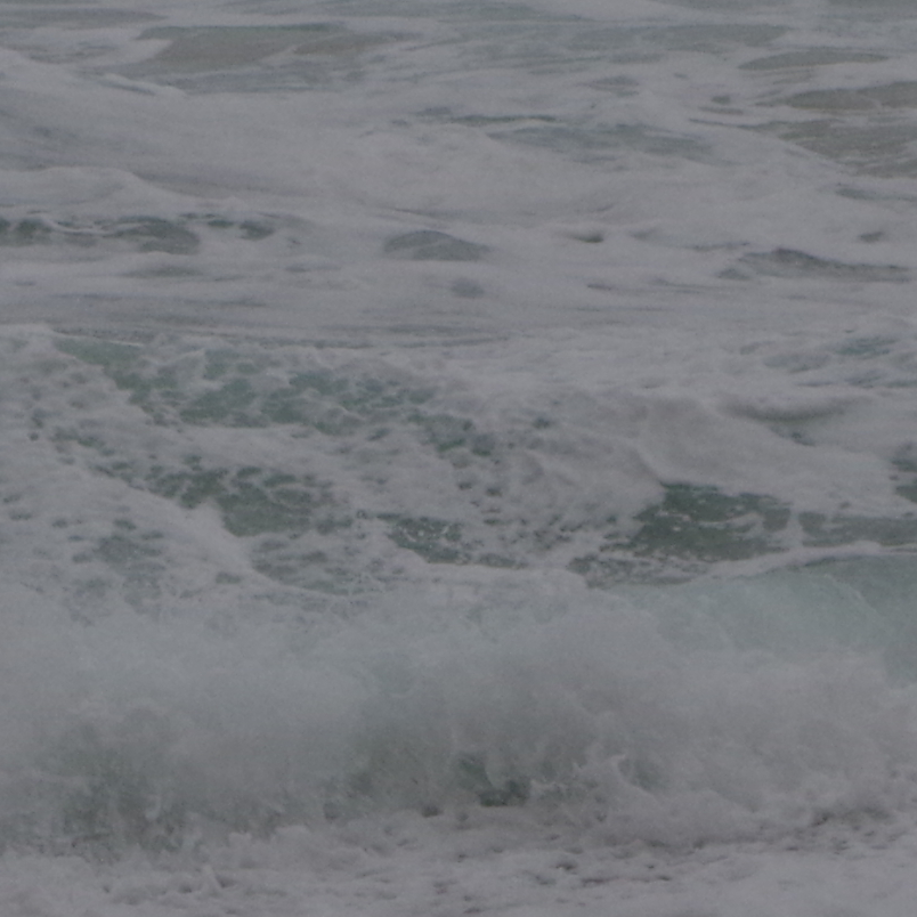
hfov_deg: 4.8
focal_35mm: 366
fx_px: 10969
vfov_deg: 4.7
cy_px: -560
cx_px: 617
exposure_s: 1/160
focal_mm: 55
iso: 400
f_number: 11
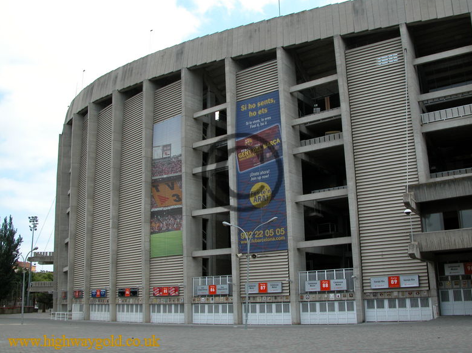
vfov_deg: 39.6
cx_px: 242
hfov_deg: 51.4
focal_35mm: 36
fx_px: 491
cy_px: 173
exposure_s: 1/221
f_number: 5.6
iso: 100
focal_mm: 8.9
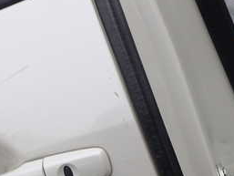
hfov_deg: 27.3
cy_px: 188
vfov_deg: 20.2
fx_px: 473
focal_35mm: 70
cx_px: 52
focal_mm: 5.4
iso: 100
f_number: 3.2
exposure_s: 1/500
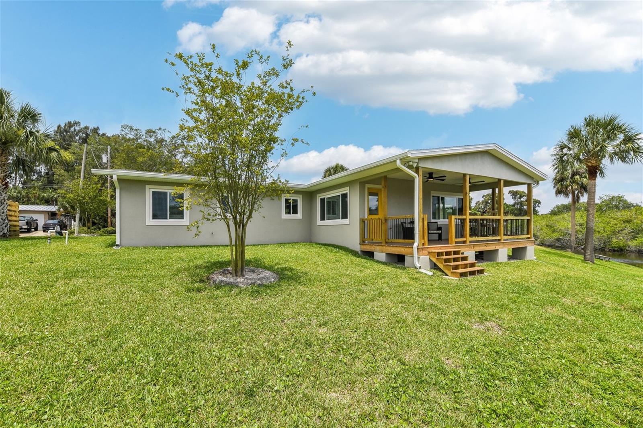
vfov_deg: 81.2
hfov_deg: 104.3
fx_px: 250
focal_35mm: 14
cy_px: 214
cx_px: 322
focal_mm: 14
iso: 400
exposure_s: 1/800
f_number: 8
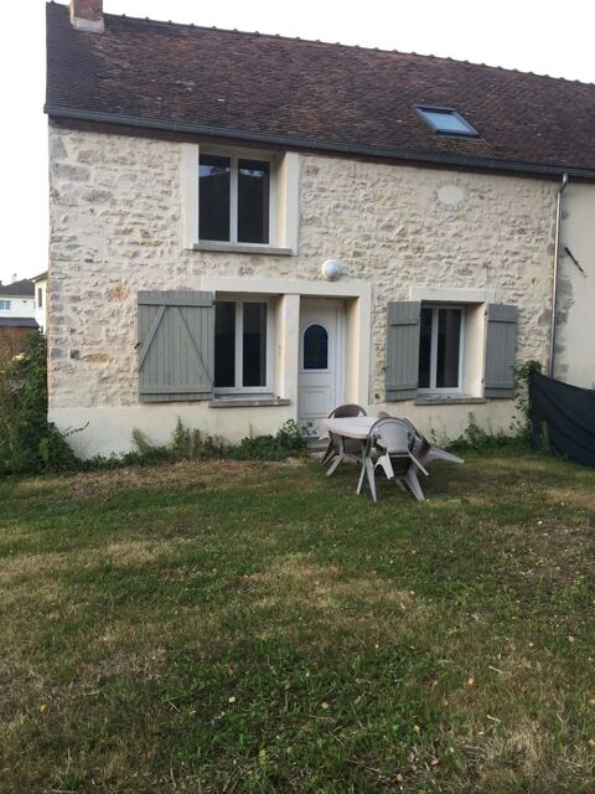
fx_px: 665
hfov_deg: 48.2
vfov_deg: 61.7
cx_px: 298
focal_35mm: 29
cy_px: 397
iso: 40
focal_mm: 4.15
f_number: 2.2
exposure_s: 1/100
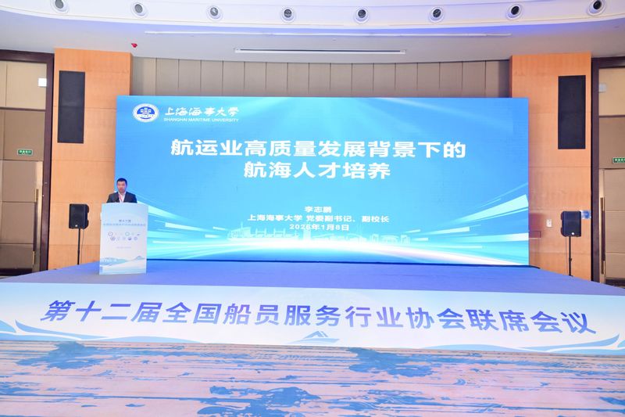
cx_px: 312
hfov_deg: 73.8
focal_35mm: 24
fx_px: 417
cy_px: 208
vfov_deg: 53.1
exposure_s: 1/100
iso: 800
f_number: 4
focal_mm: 24
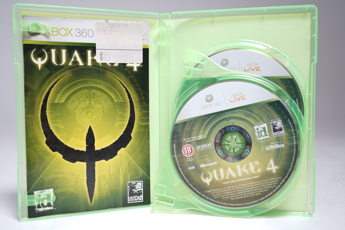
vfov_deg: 35.9
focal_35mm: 37
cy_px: 115
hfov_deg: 51.9
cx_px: 172
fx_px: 355
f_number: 5
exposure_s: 1/2.5
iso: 64
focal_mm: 37
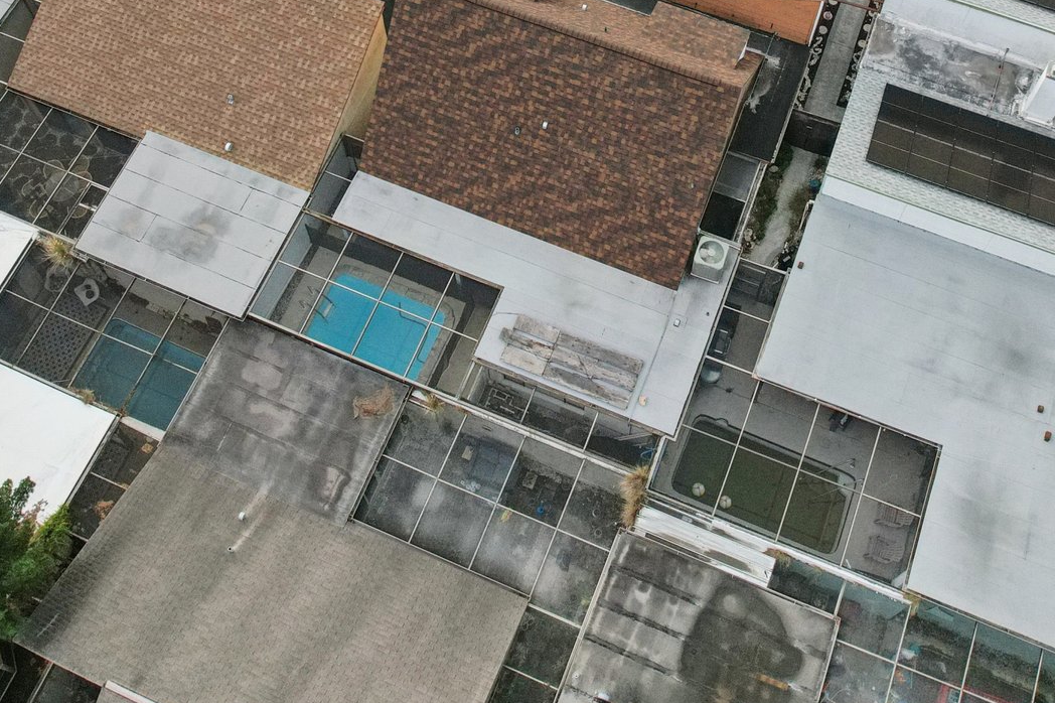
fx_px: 1260
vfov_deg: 29.5
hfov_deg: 45.4
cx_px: 540
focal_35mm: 43
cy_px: 30
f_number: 2.8
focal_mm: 8.4
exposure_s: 1/640
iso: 400
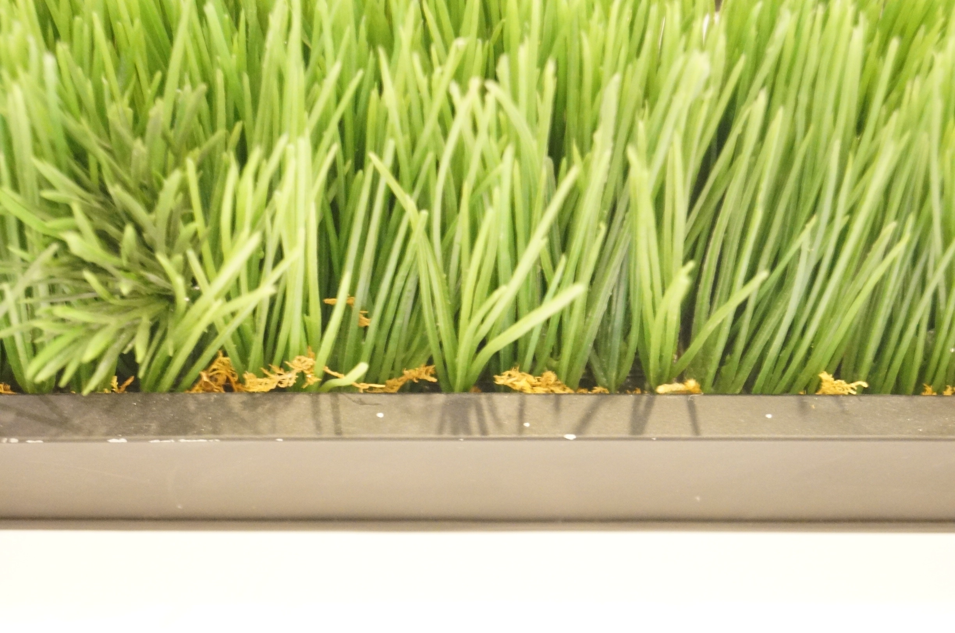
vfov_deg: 18.1
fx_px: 1986
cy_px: 316
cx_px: 478
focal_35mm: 75
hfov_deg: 27.0
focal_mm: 50
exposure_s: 1/8
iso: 3200
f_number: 5.6
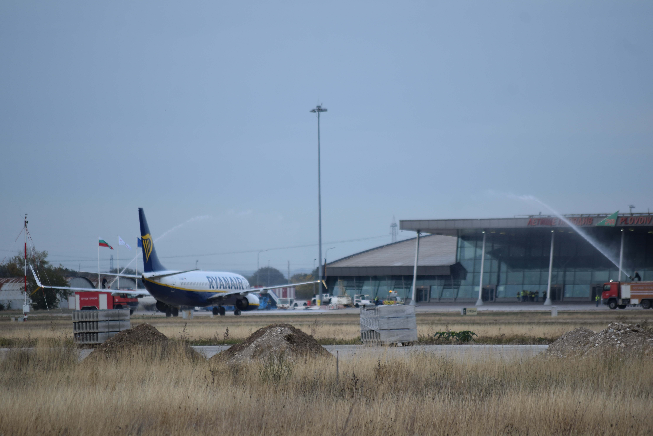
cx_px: 326
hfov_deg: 6.9
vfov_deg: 4.6
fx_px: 5441
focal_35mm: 300
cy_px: 218
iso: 200
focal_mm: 200
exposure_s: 1/500
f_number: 6.3
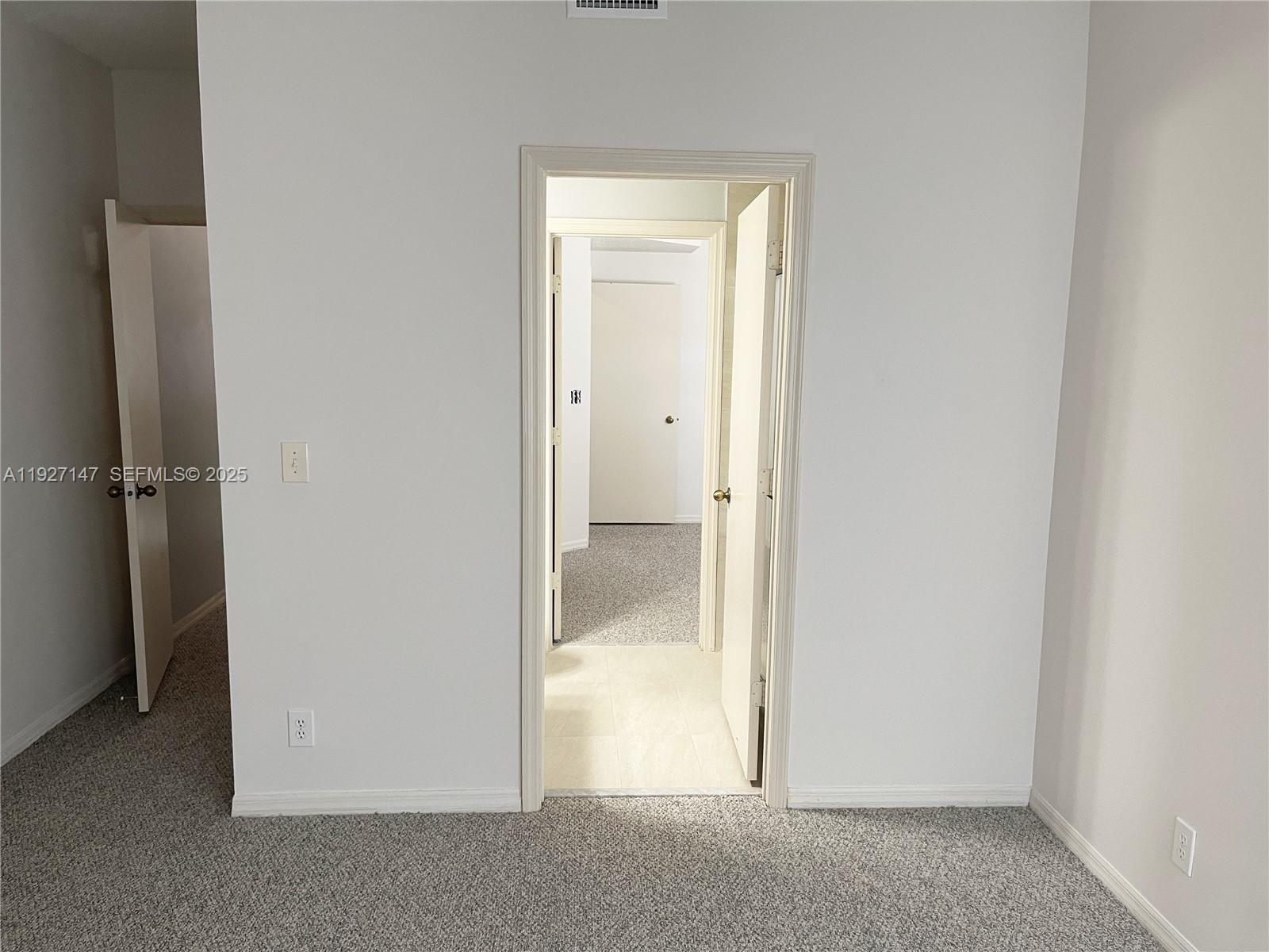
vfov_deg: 53.1
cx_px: 634
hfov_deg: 67.3
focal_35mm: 26
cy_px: 476
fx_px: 953
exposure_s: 1/60
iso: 125
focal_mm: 5.1
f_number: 1.6
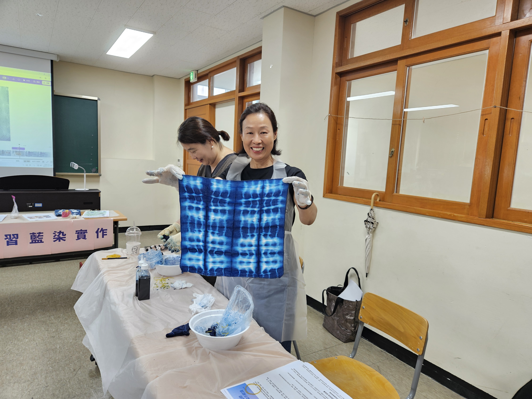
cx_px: 266
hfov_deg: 73.9
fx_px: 353
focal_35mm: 23
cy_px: 200
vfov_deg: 58.9
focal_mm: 5.4
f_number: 1.8
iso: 100
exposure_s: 1/60
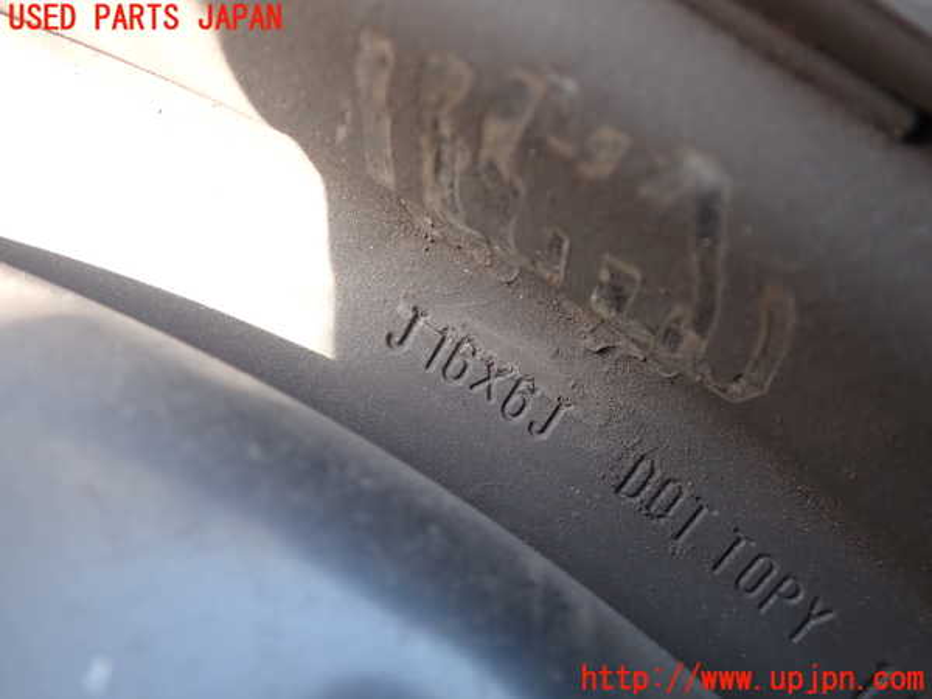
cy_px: 350
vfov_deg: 46.8
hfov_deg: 60.0
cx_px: 466
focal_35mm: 30
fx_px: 808
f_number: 2.3
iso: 125
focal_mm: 5.4
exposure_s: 1/60
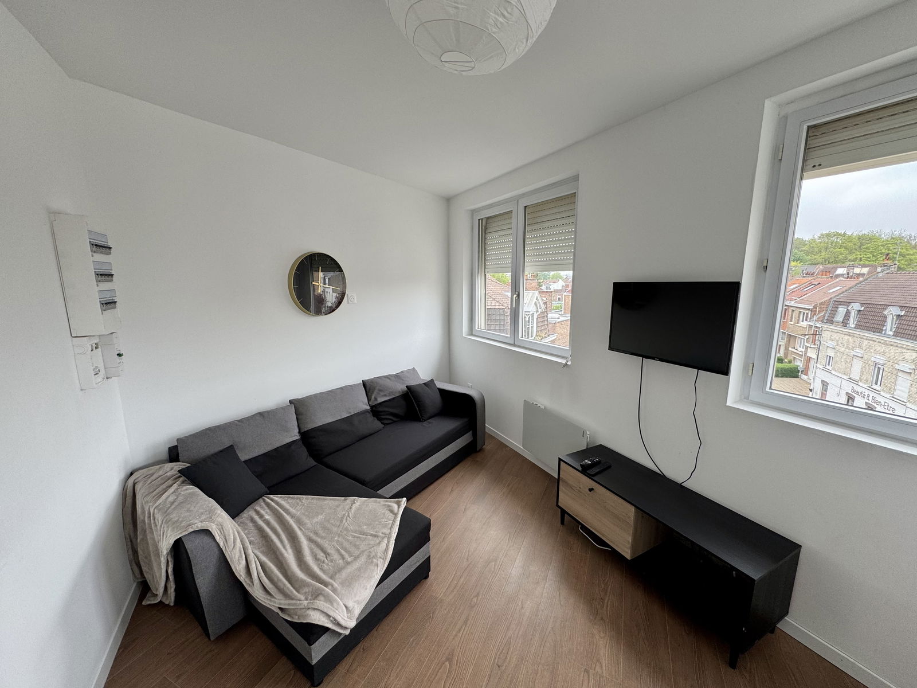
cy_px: 344
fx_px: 371
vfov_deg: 85.7
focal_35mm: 14
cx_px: 458
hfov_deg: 102.1
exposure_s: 1/99
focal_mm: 2.22
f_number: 2.2
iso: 64
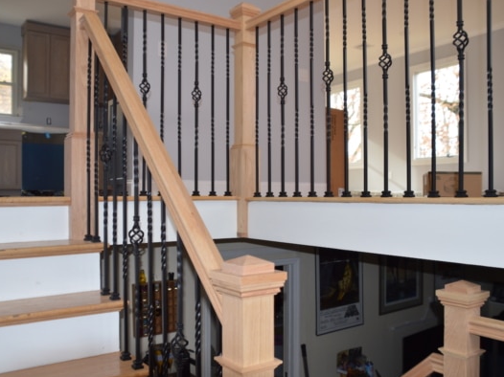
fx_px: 503
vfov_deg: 41.2
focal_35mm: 35
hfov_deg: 53.2
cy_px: 189
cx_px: 247
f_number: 4
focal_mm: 21
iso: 400
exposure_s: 1/100
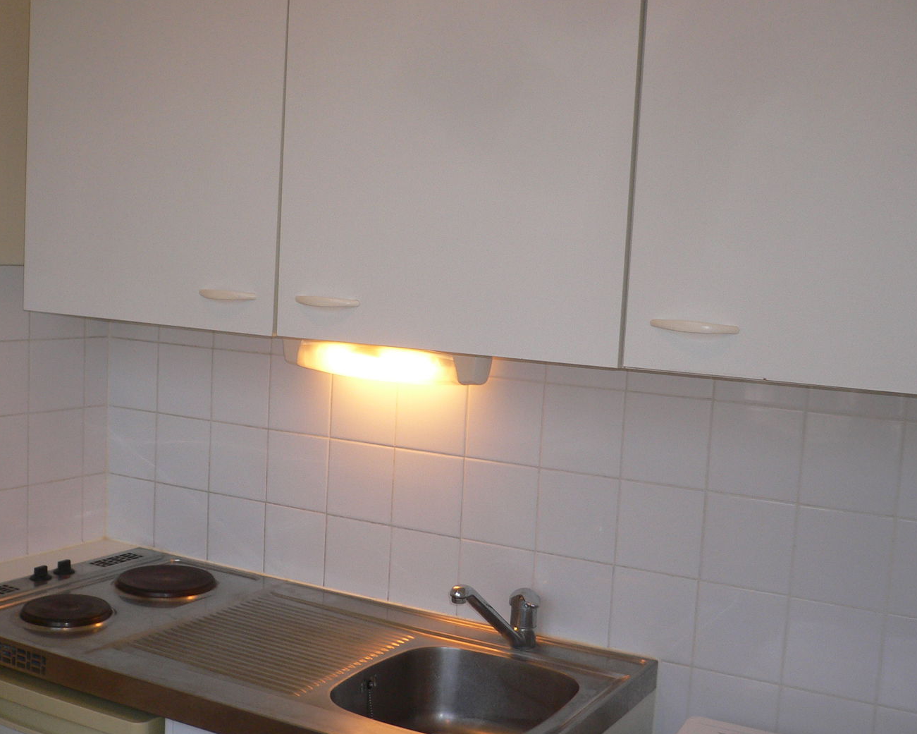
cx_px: 430
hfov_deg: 43.8
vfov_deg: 35.7
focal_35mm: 42
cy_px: 392
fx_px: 1140
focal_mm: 5.8
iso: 100
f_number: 2.8
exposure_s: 1/60
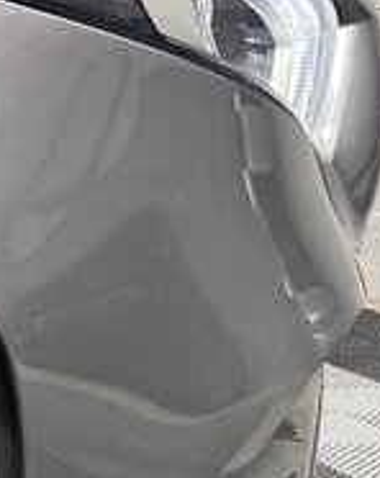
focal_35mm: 101
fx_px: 1425
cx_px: -611
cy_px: 540
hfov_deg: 11.6
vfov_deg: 18.3
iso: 800
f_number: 1.78
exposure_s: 1/50
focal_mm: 6.76
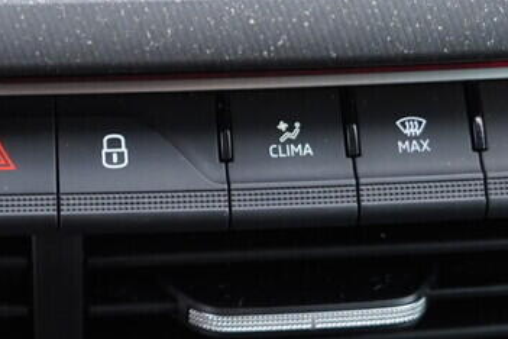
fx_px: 1482
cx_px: 45
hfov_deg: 19.1
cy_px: 201
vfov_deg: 13.0
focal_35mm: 105
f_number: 2.8
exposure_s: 1/40
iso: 400
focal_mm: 24
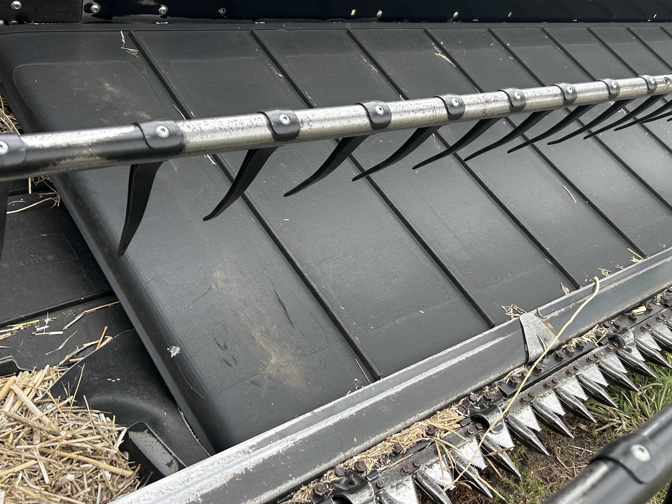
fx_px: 679
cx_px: 451
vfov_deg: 40.7
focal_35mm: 35
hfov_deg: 51.6
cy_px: 239
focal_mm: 5.7
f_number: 1.5
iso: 40
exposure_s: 1/207
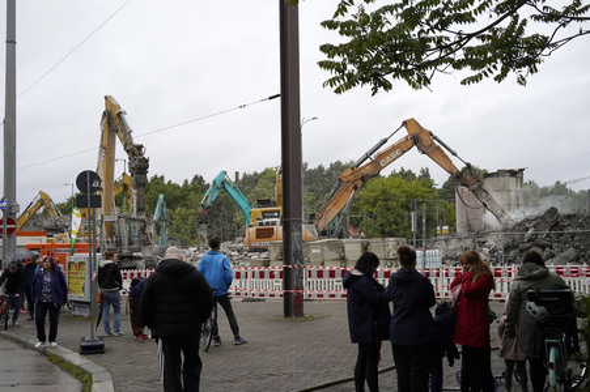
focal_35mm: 41
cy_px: 196
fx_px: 671
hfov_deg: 47.4
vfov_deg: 32.6
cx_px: 295
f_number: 8
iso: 640
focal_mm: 41
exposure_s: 1/1600
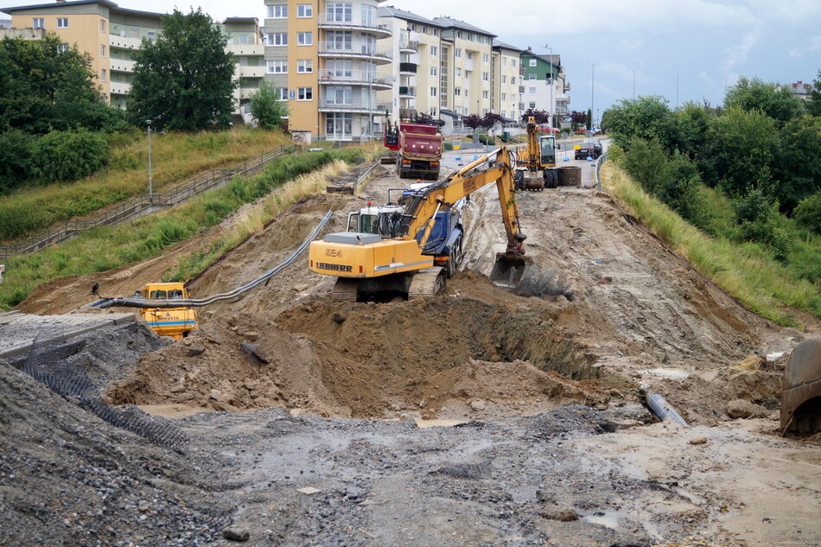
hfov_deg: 43.6
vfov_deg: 29.9
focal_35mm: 45
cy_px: 274
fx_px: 1026
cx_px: 410
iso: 100
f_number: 5
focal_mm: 30
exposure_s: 1/320
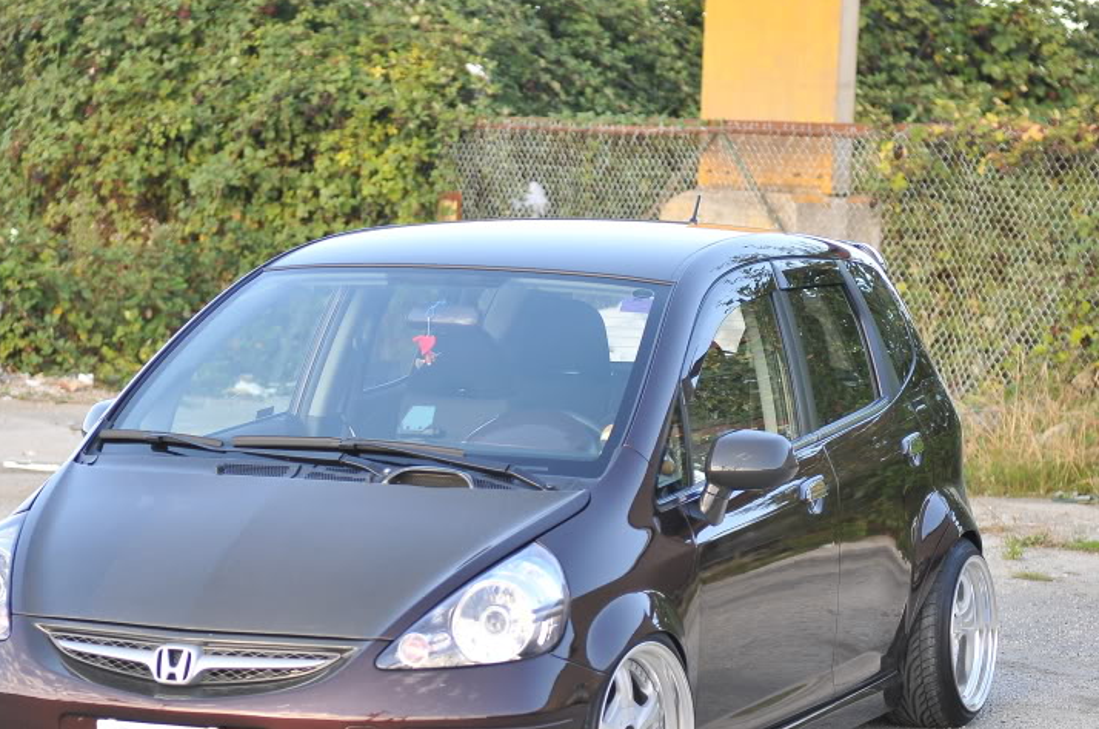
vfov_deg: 10.6
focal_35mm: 129
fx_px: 3933
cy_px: 468
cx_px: 437
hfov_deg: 15.9
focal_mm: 60
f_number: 2.8
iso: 400
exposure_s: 1/500
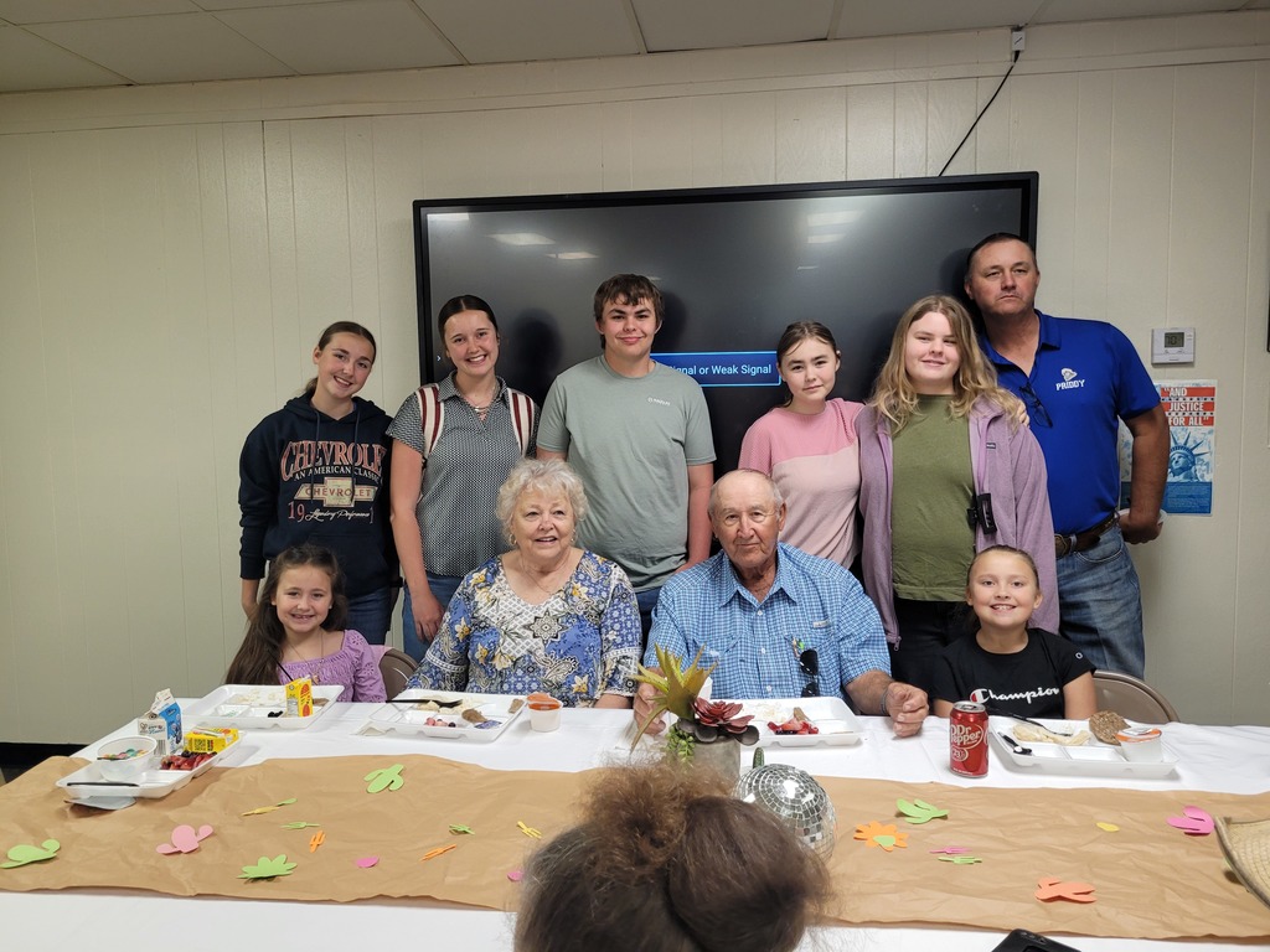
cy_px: 476
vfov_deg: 53.1
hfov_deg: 67.3
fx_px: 954
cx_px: 635
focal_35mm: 26
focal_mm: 5.4
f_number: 1.8
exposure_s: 1/120
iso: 200
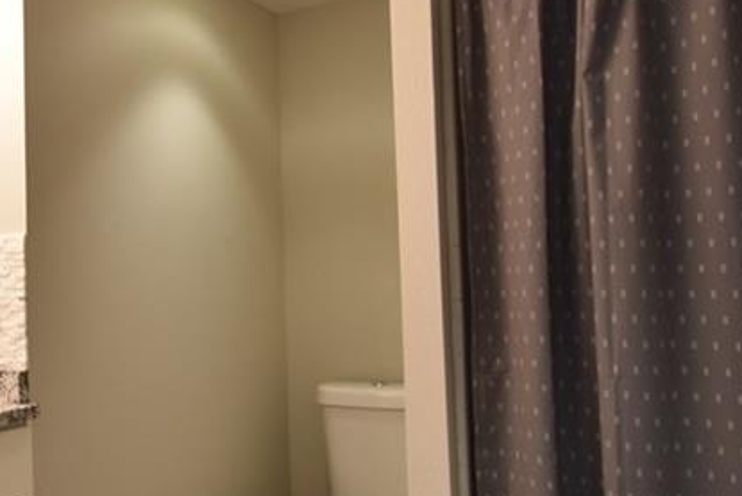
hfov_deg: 48.7
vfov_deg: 36.0
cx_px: 139
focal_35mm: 37
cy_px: 242
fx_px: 763
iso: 800
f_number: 4.5
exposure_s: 1/80
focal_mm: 10
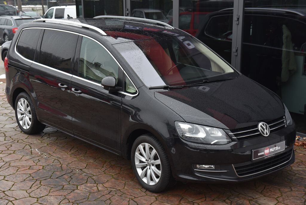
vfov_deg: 23.4
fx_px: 493
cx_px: 153
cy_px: 102
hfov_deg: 34.5
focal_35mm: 58
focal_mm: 58
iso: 500
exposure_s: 1/125
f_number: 5.6
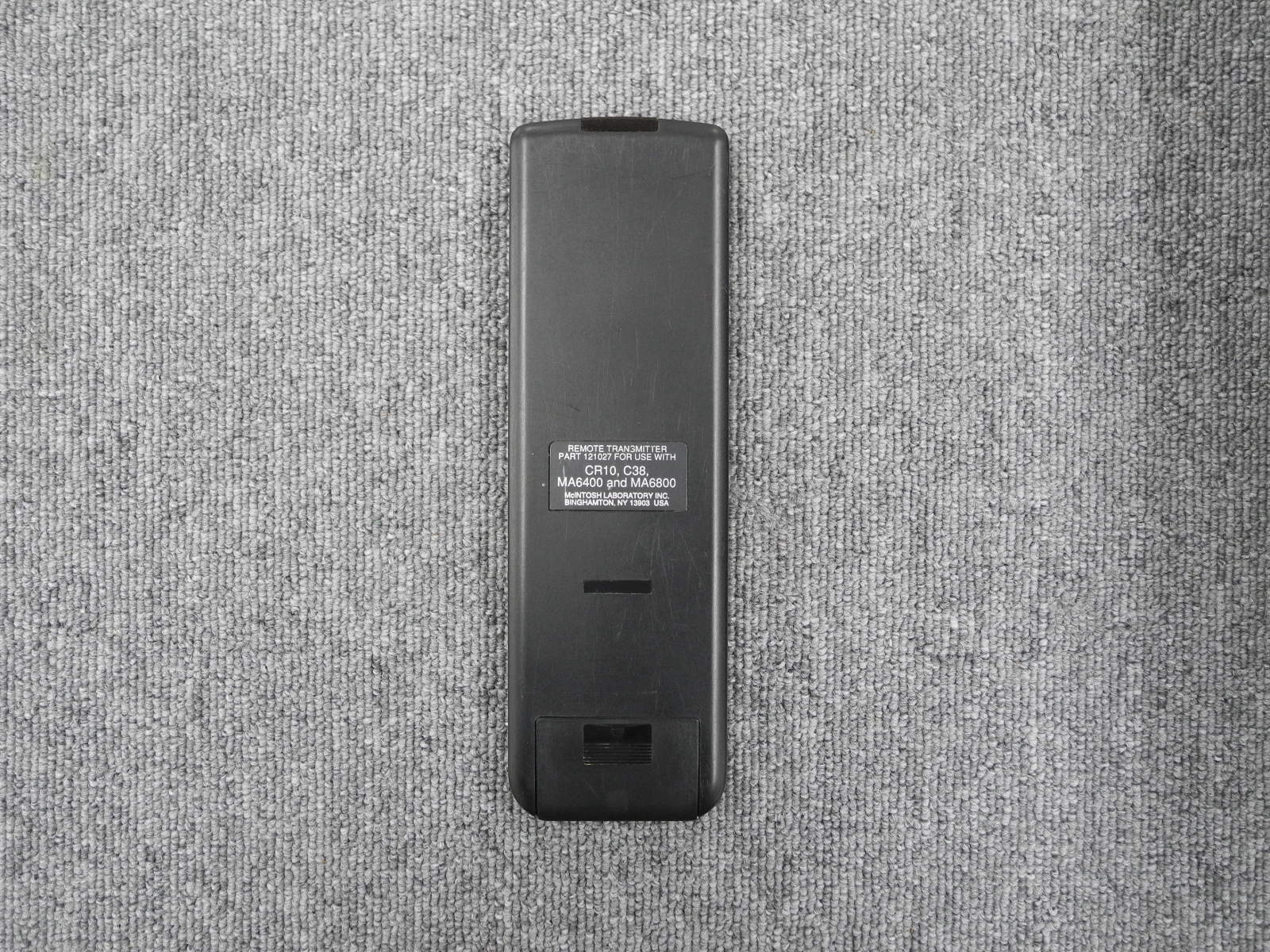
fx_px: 1284
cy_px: 476
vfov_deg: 40.7
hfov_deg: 52.6
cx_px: 635
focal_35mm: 35
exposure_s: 1/30
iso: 280
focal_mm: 7.4
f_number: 3.2
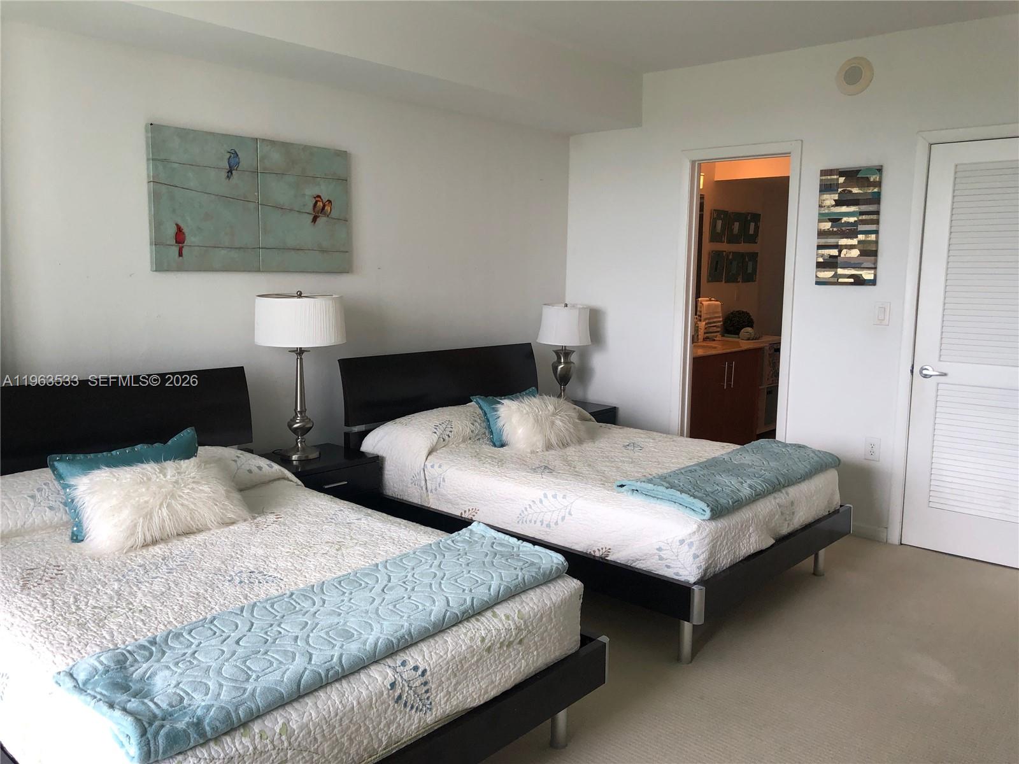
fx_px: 824
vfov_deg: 49.7
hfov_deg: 63.4
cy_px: 382
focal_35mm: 28
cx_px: 510
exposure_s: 1/120
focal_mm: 4
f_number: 1.8
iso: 64
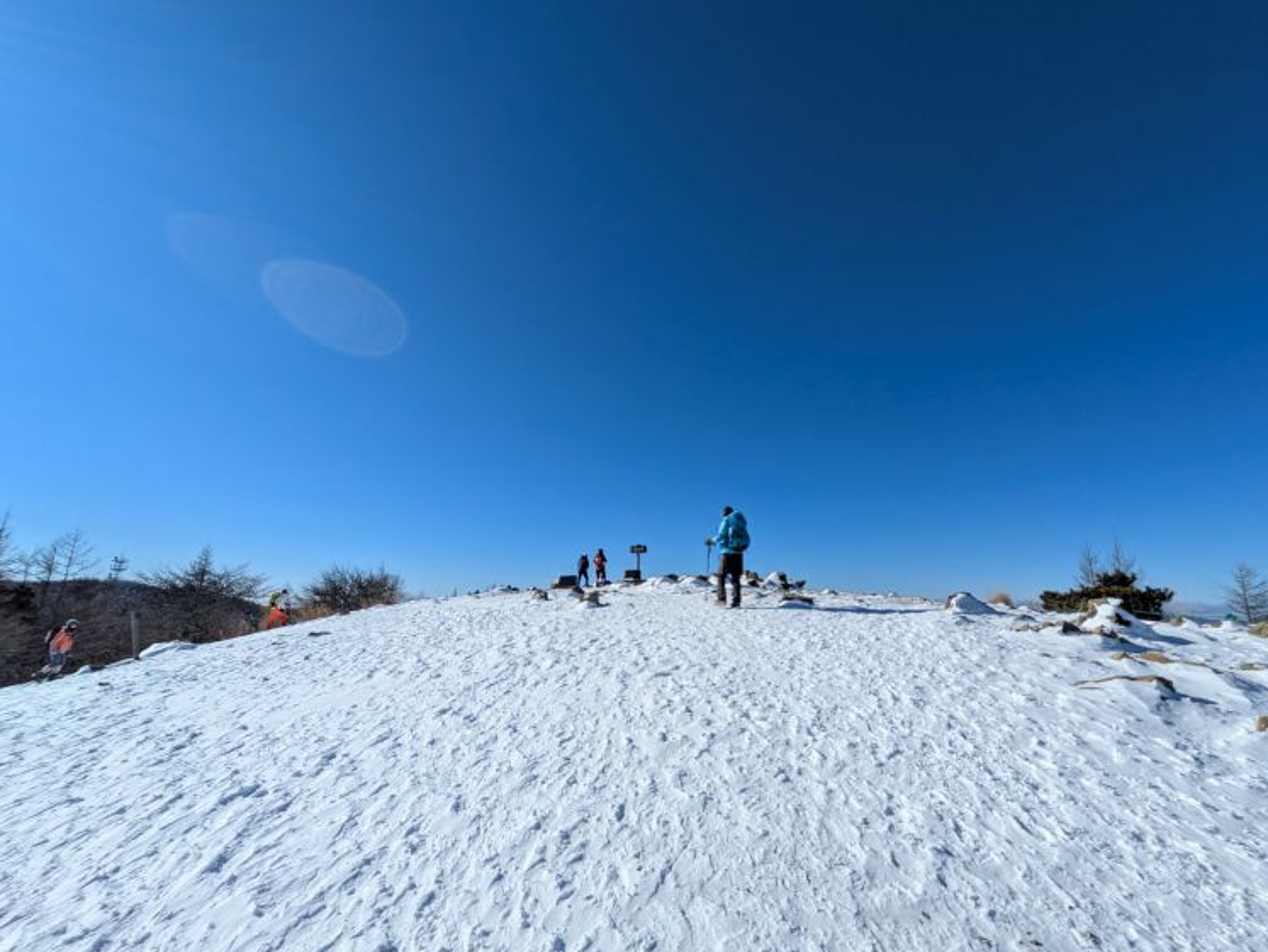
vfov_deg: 81.7
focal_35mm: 15
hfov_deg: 98.1
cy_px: 456
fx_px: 550
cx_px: 650
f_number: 2.2
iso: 47
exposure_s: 1/3012
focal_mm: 1.83
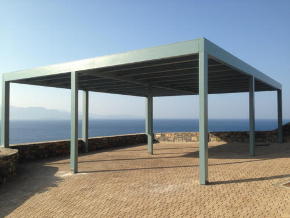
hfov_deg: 55.4
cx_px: 145
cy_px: 109
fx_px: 276
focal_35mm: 33
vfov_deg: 42.9
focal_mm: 4.12
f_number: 2.4
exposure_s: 1/1391
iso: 50
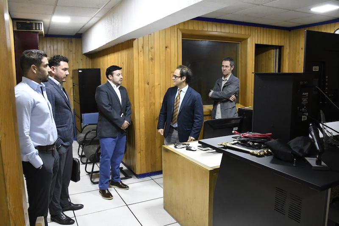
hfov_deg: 67.4
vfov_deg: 47.9
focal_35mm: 27
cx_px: 170
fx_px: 254
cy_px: 113
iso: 6400
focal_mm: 18
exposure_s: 1/50
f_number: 8
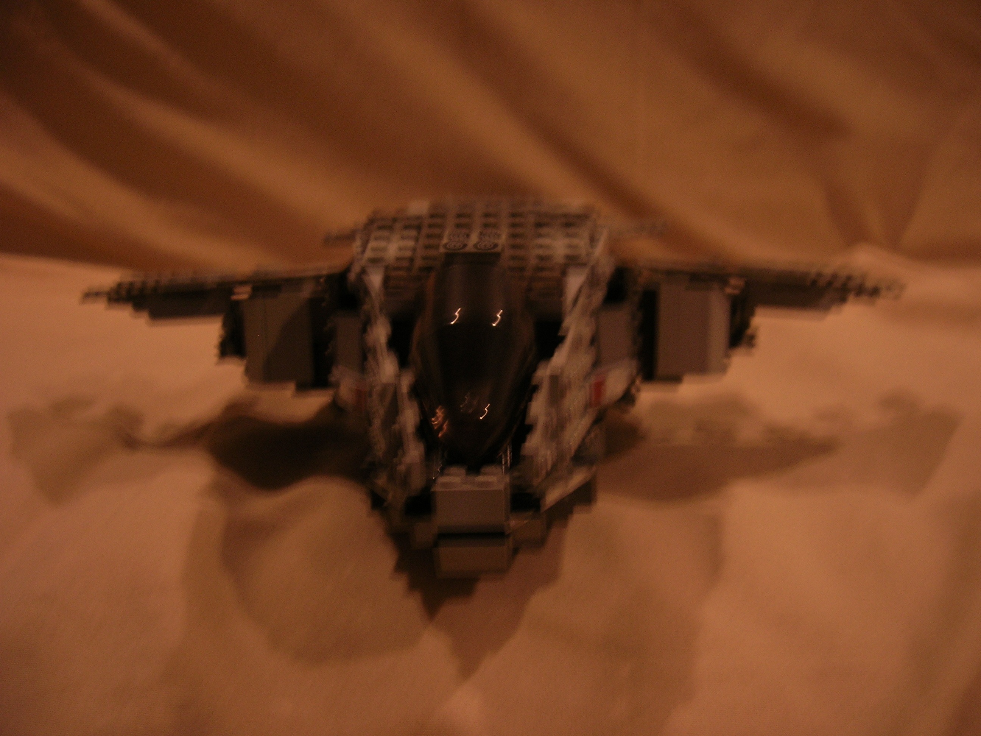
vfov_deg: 41.8
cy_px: 368
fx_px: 964
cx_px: 490
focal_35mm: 34
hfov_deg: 54.0
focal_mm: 5.7
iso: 50
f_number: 2.9
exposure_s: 1/4.4
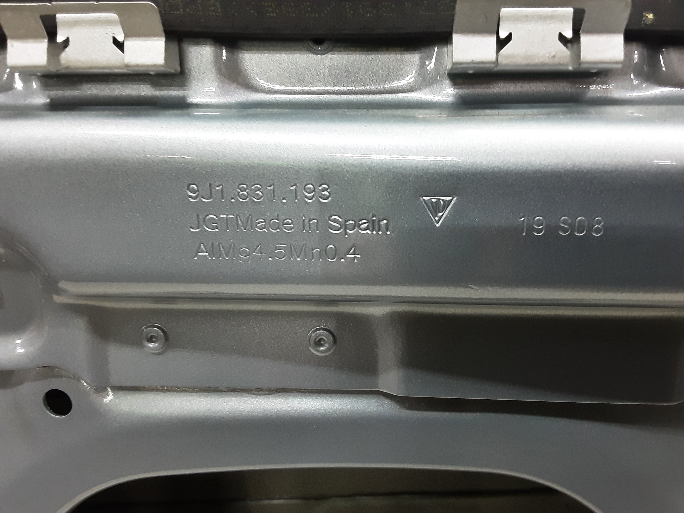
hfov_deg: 65.3
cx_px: 342
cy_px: 256
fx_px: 534
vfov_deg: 51.4
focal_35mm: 27
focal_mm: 2.91
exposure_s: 1/25
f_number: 1.9
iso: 200
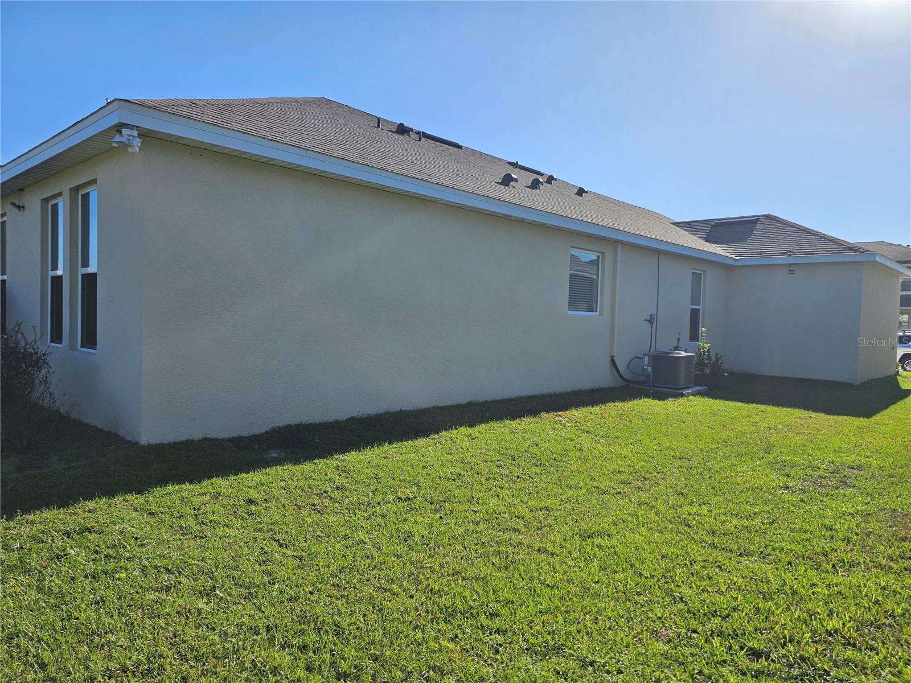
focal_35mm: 23
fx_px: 605
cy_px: 342
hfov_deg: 73.9
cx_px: 456
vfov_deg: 58.9
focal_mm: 6.3
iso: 10
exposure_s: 1/955
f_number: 1.7
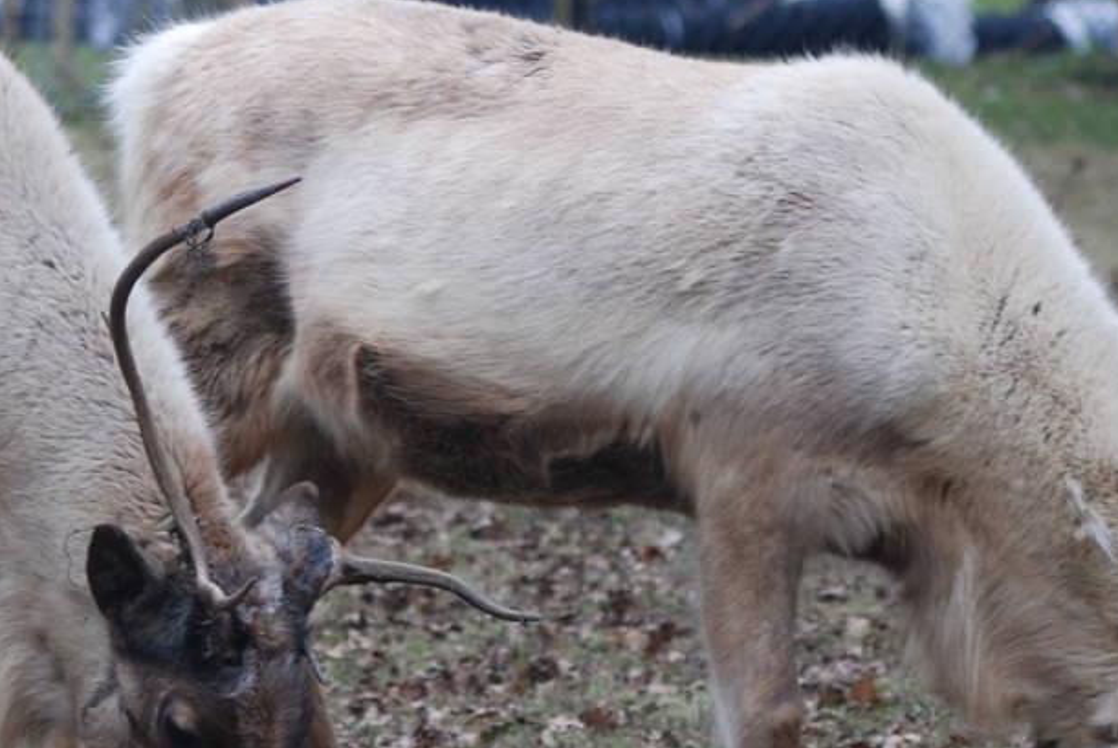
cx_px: 260
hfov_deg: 4.4
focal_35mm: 472
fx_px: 14672
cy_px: 179
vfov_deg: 2.9
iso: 200
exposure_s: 1/125
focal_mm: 120
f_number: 4.2
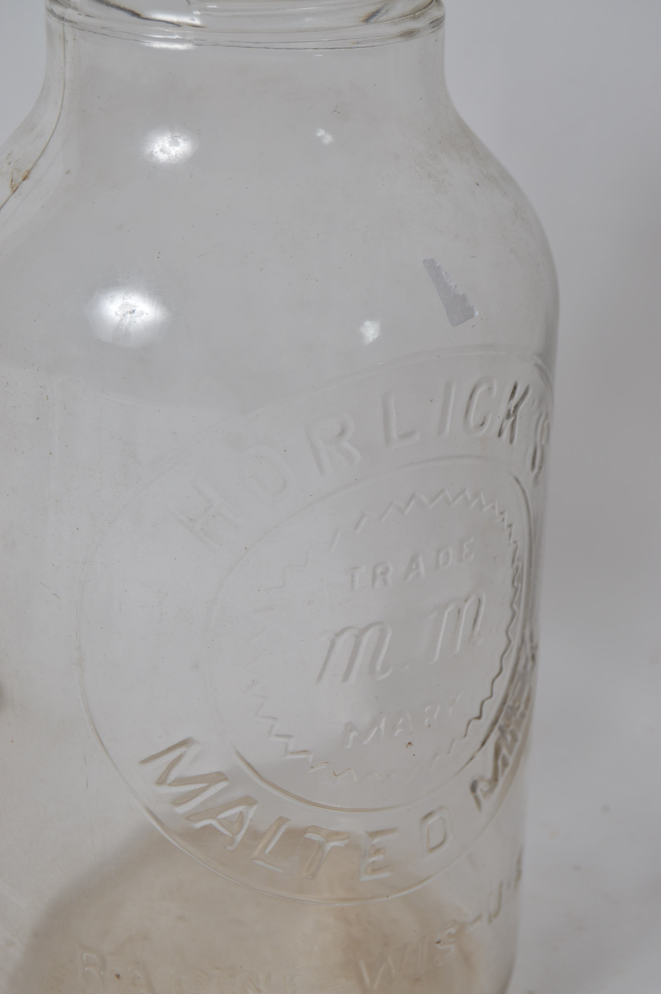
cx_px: 330
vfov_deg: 26.0
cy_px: 497
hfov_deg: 17.5
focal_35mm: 78
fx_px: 2152
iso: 100
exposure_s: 1/80
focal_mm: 52
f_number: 9
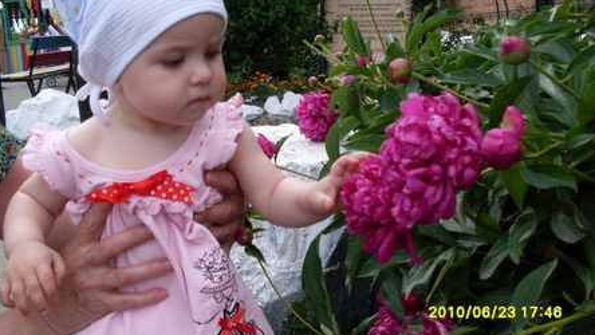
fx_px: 663
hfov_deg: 48.3
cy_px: 130
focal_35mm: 42
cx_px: 296
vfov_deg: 28.3
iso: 80
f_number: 2.8
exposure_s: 1/500
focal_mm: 6.3
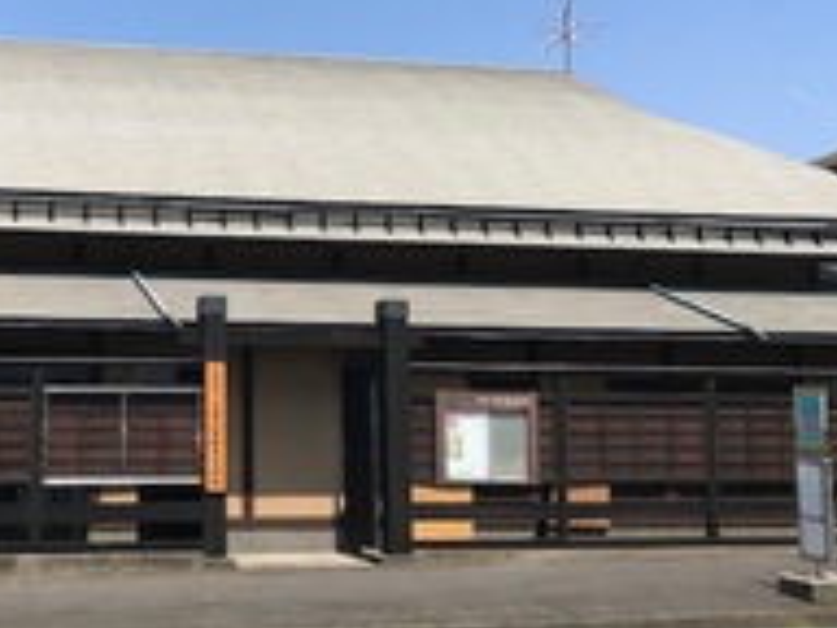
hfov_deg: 36.1
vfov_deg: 28.6
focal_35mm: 51
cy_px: 305
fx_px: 1233
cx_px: 153
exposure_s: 1/2083
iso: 20
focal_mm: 3.99
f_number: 1.8
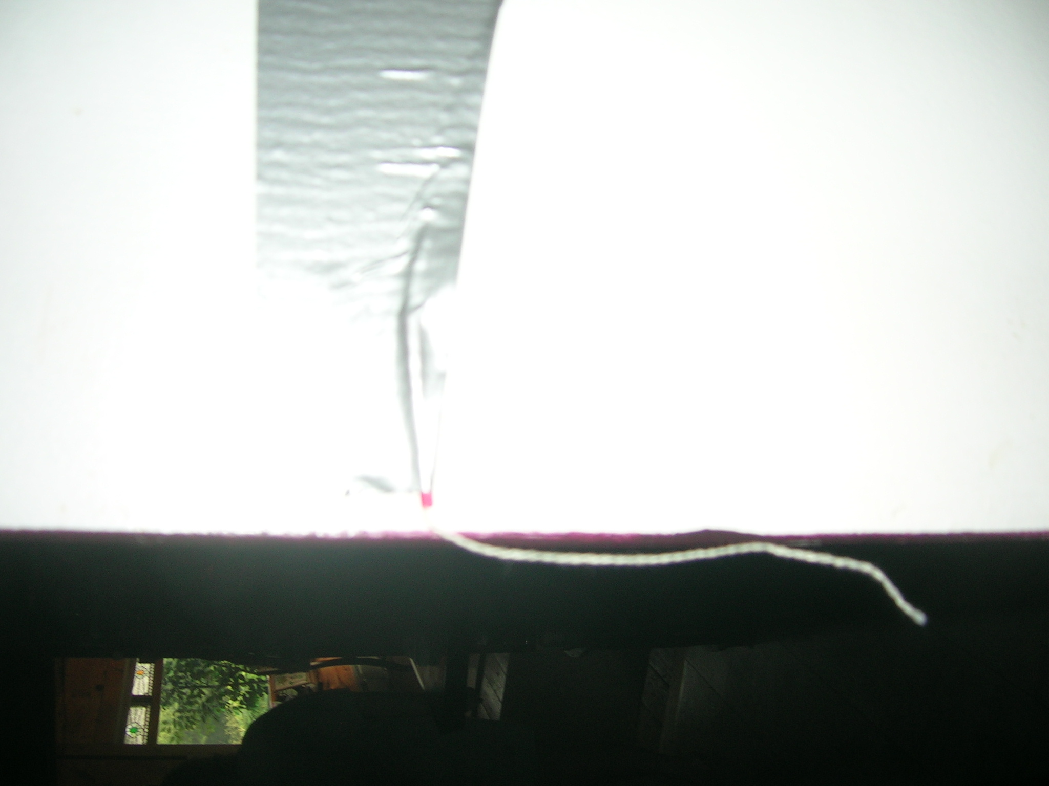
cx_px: 524
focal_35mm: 35
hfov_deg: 52.6
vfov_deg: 40.7
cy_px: 393
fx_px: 1061
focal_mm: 5.4
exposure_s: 1/60.1
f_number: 2.8
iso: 50
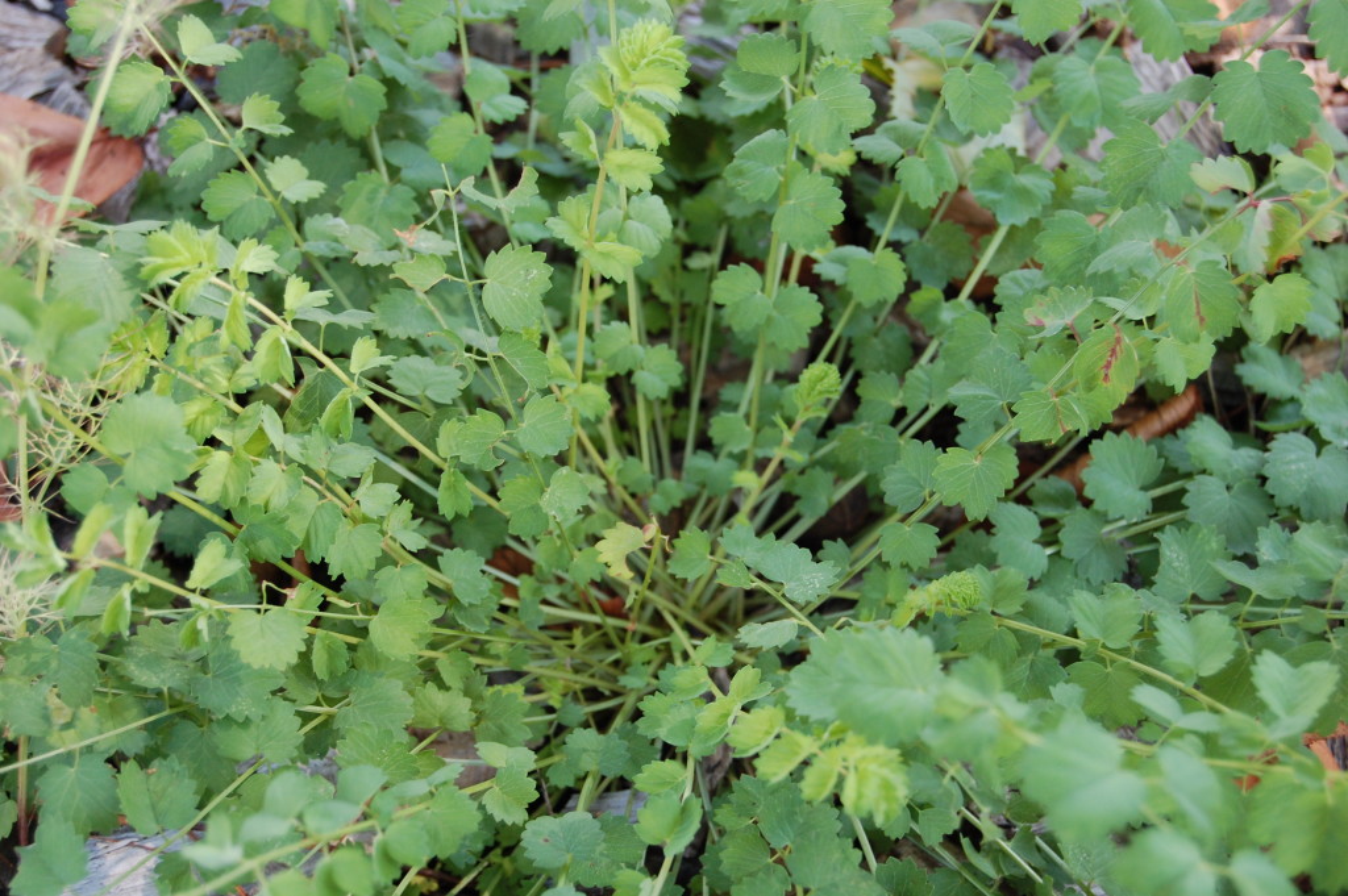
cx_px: 674
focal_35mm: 75
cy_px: 448
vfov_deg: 18.2
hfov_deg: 27.0
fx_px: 2806
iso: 400
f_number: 5.6
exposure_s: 1/60
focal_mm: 50
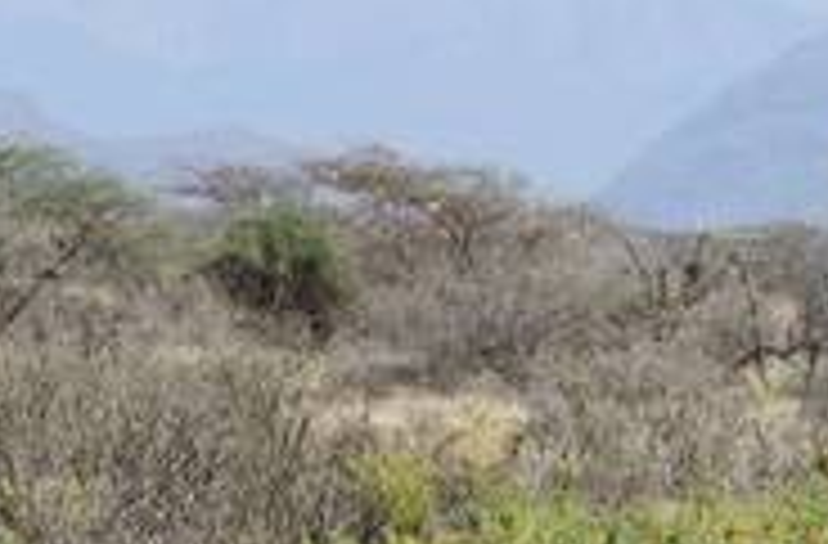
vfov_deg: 1.6
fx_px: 19650
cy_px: 560
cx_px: -140
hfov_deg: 2.4
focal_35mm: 858
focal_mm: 150
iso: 200
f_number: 9
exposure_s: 1/400
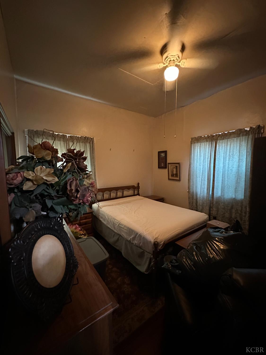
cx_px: 133
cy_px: 178
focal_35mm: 14
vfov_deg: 102.1
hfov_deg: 85.7
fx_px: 143
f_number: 2.2
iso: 1250
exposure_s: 1/30
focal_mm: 2.22
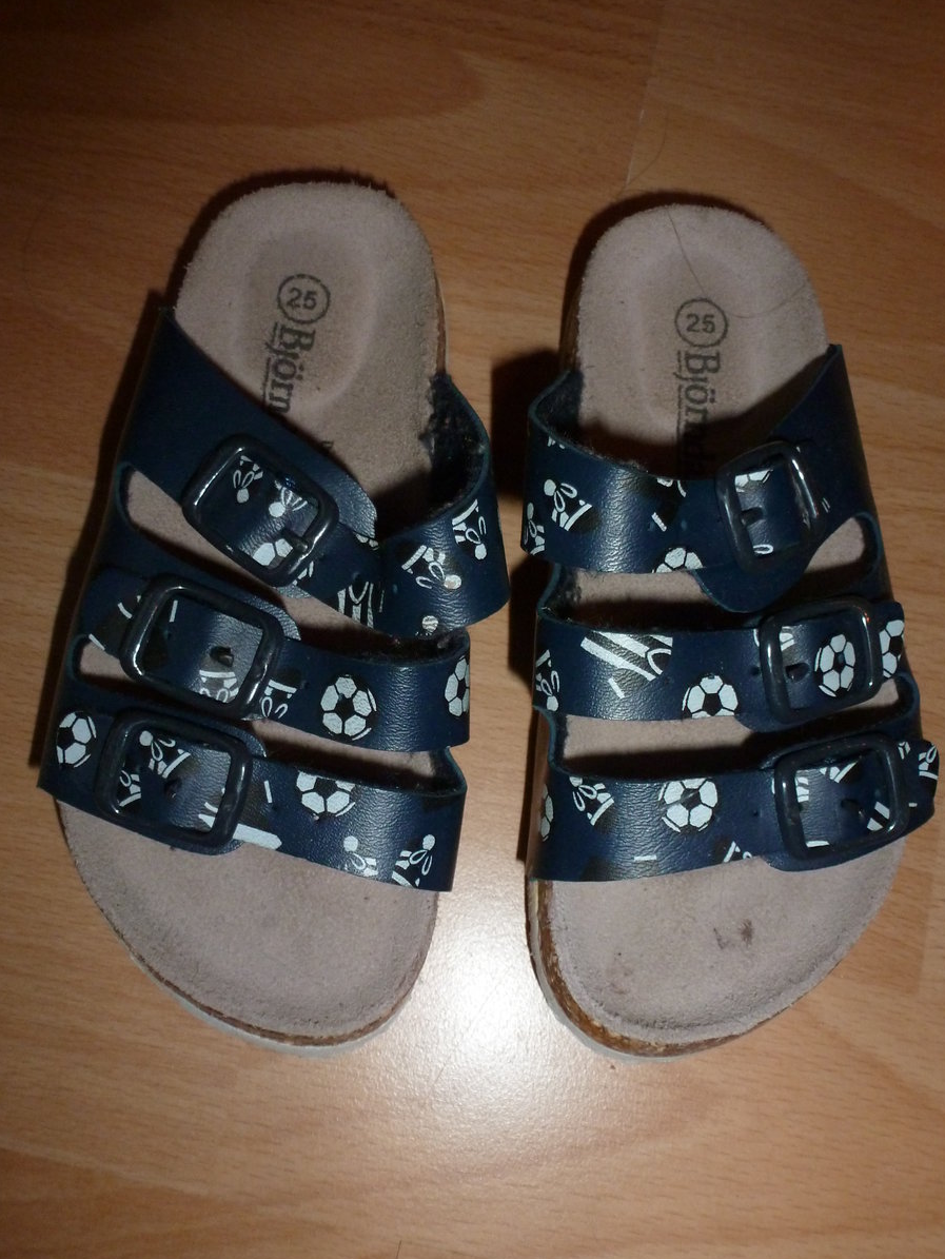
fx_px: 1055
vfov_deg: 61.6
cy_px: 643
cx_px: 509
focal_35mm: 29
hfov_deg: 48.2
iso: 250
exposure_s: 1/125
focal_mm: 4.7
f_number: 3.4
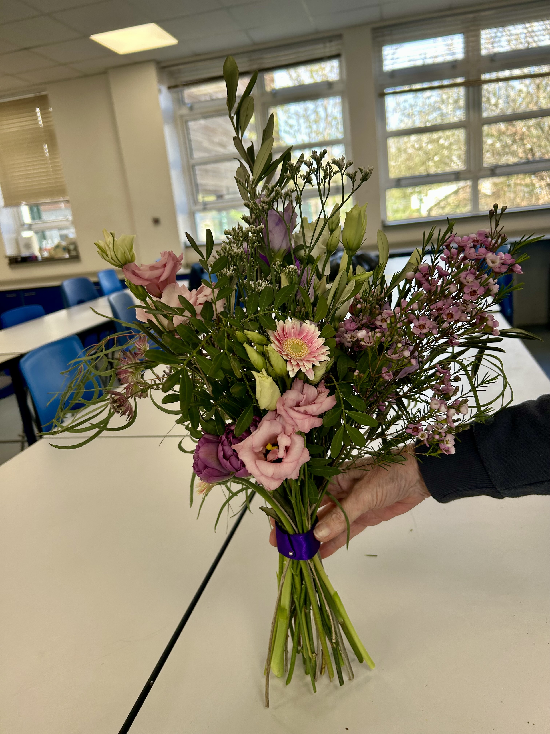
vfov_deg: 67.3
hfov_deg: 53.1
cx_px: 275
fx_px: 551
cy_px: 367
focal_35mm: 26
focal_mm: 5.7
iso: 64
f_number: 1.5
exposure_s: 1/161
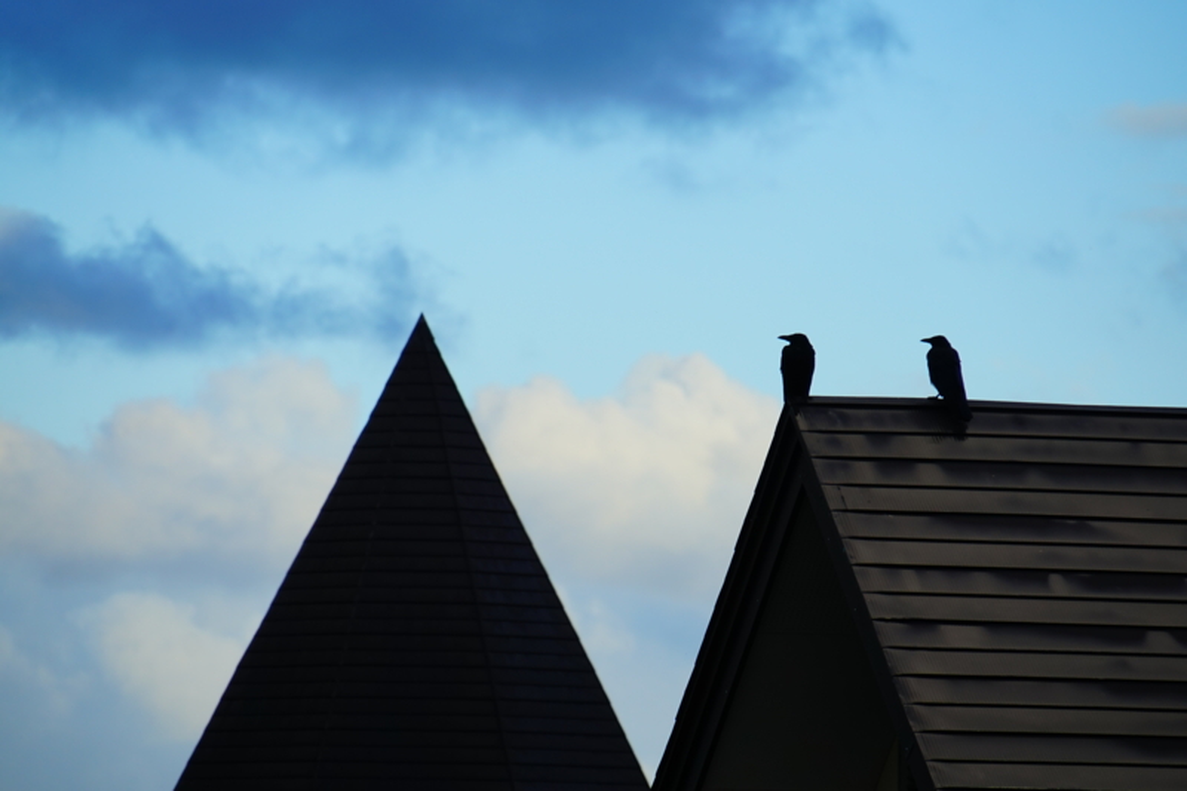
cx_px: 594
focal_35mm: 300
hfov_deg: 6.9
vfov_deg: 4.6
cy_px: 396
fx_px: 9889
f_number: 6.3
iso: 125
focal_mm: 200
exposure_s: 1/350
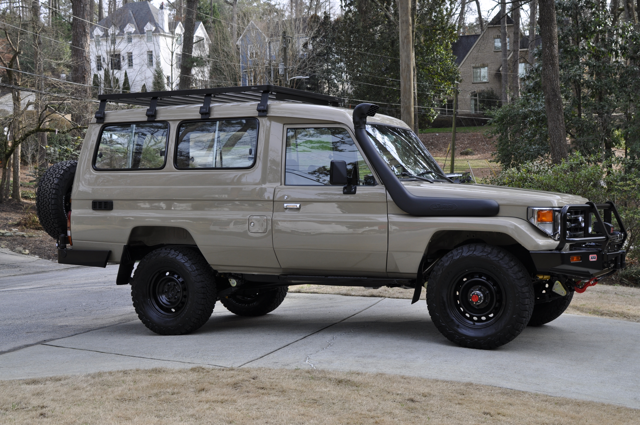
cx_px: 320
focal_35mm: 52
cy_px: 212
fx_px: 932
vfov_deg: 25.7
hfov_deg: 37.9
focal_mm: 35
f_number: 6.3
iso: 200
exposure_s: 1/160
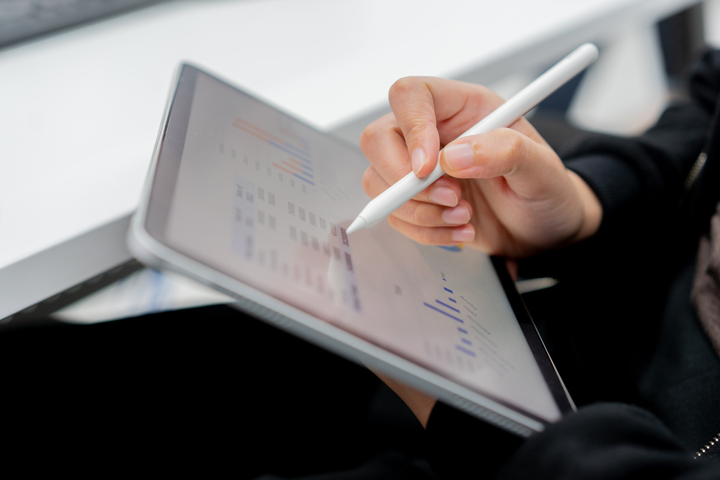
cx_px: 360
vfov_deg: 24.6
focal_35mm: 55
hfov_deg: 36.2
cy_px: 240
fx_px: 1100
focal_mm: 55
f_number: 2.8
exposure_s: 1/125
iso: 320
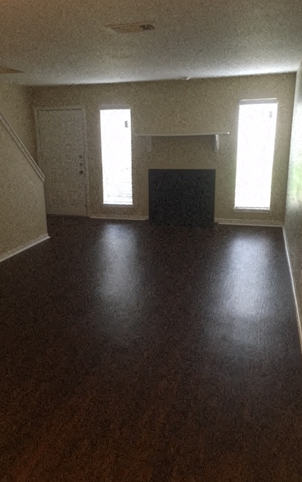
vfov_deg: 61.2
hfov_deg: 40.6
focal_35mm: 31
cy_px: 241
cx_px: 135
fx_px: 408
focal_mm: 4.15
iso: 200
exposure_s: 1/24
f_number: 2.2
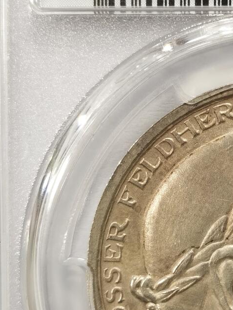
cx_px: 276
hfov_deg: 9.5
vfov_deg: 12.8
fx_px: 1383
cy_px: 142
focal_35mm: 154
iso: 125
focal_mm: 5.56
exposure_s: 1/100
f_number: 16
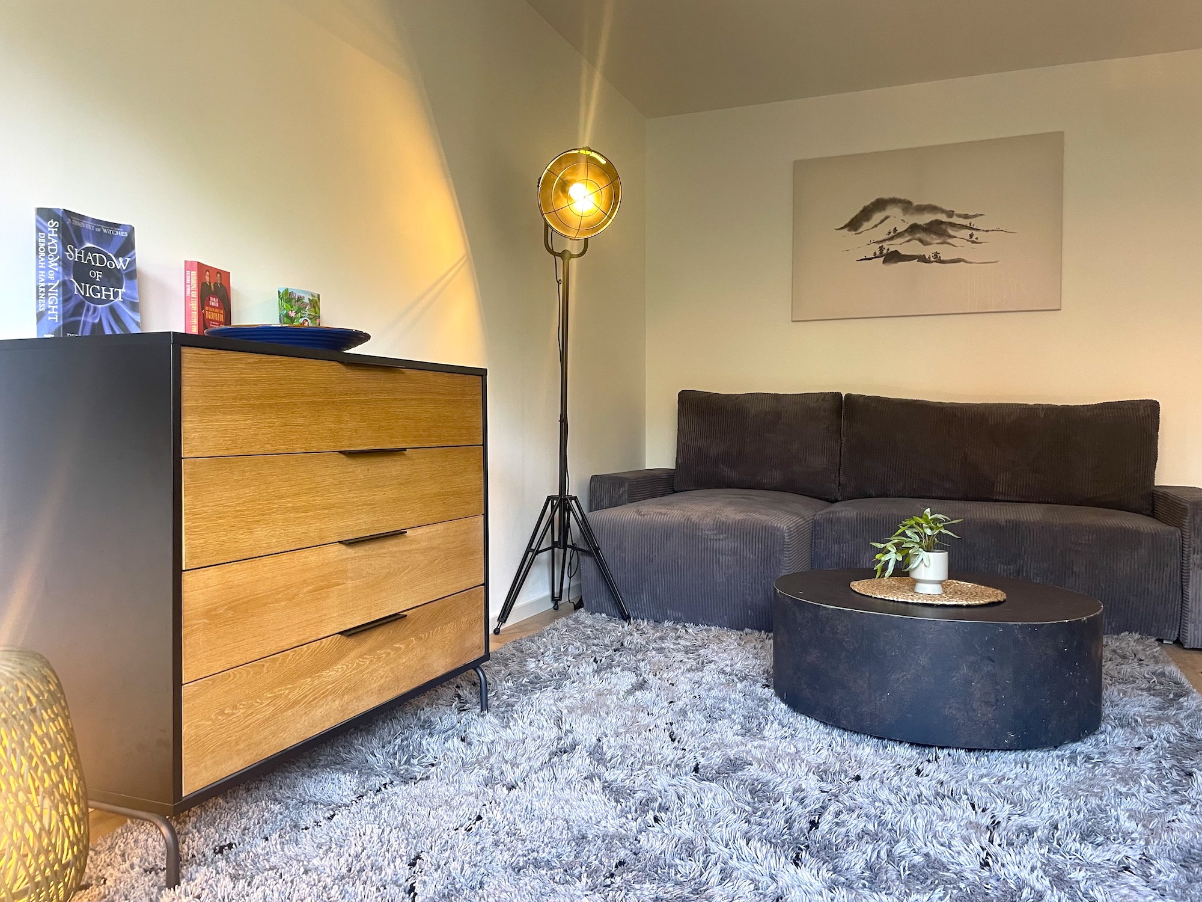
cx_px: 601
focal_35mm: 26
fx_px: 903
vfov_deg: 53.1
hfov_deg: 67.3
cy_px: 451
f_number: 1.6
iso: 100
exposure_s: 1/50
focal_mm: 4.2
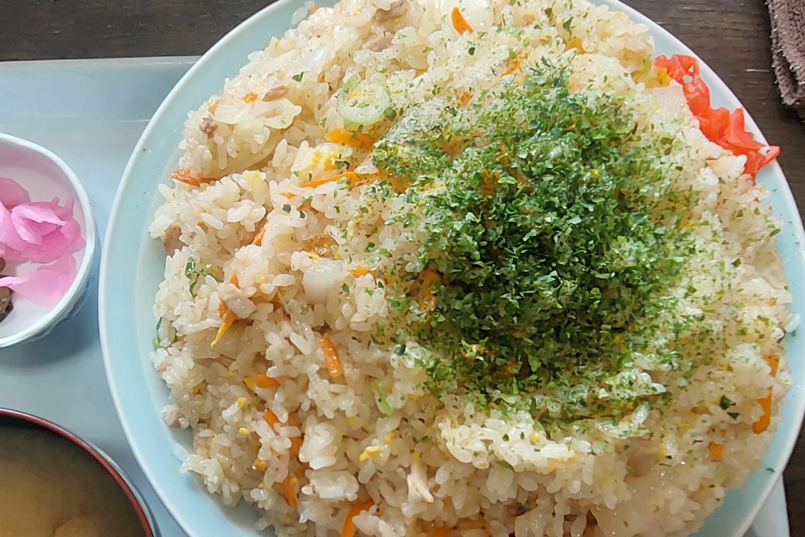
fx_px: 604
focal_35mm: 27
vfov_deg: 47.3
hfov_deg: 66.5
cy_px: 350
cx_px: 307
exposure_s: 1/50
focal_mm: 1.74
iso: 80
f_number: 2.2
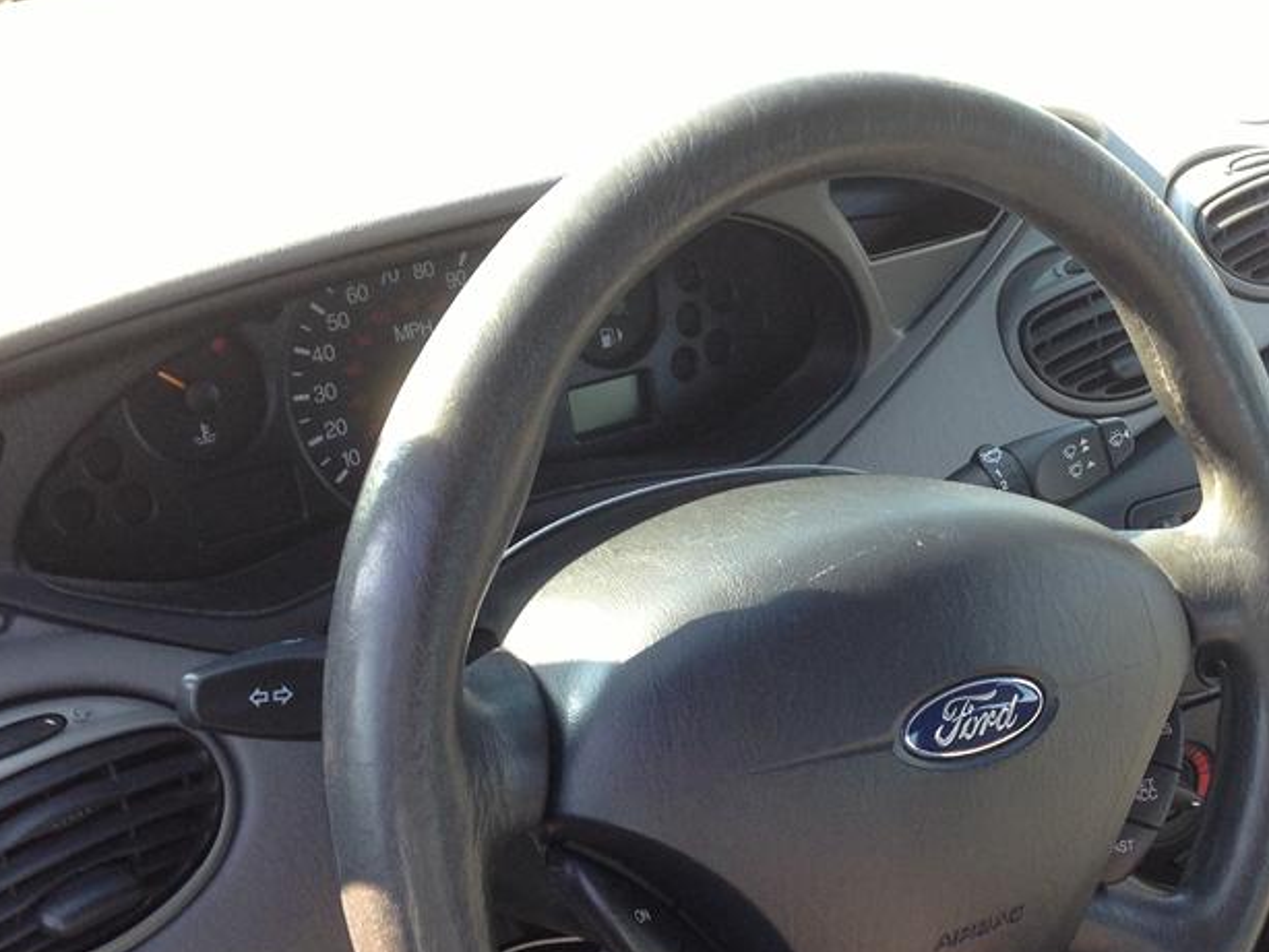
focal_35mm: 55
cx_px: 909
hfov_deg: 34.4
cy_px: 708
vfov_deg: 26.3
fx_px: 2017
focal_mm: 4.13
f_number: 2.4
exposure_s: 1/120
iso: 100
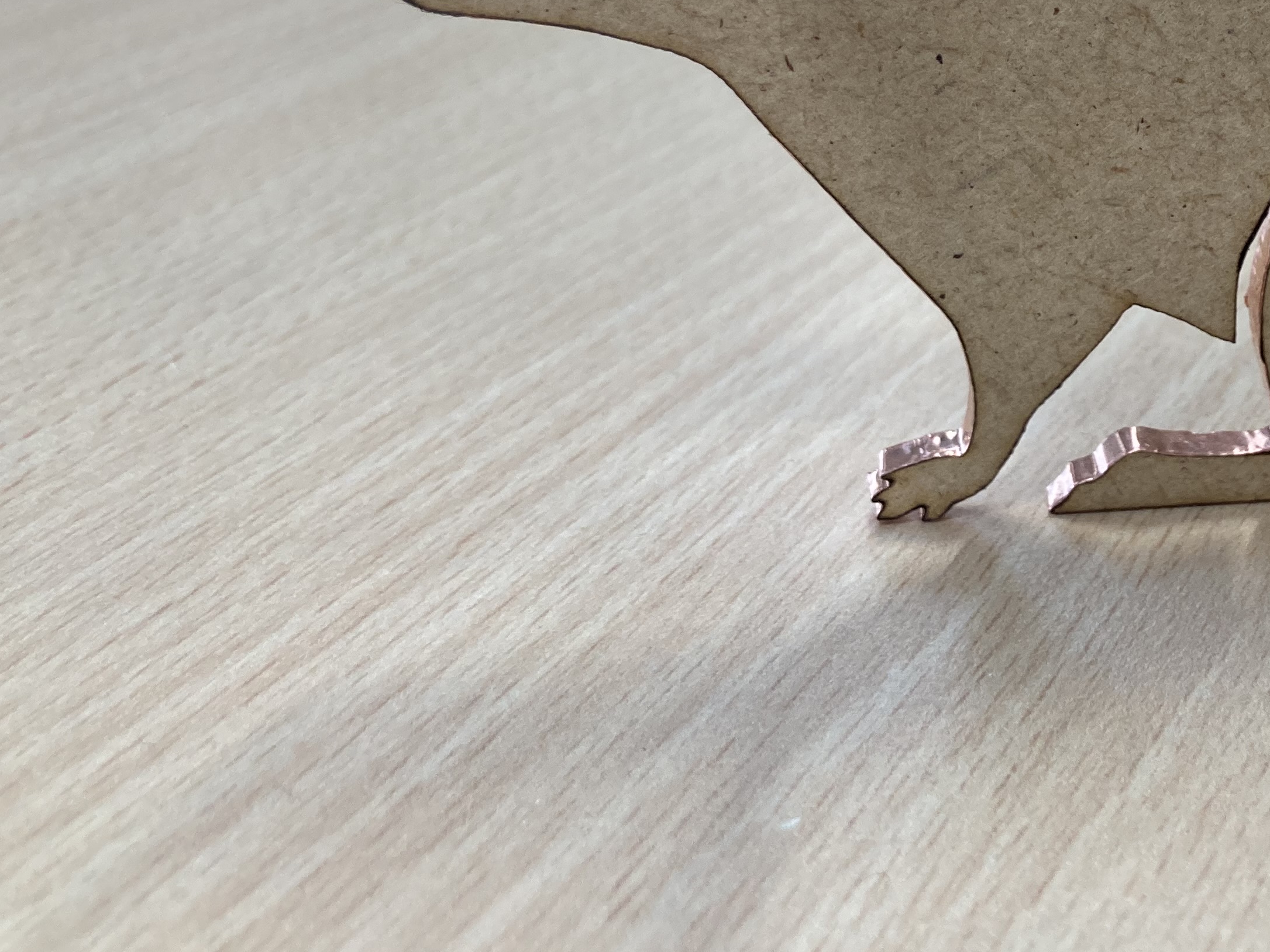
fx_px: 1908
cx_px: 1160
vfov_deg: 27.1
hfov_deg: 34.6
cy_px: 101
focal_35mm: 52
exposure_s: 1/100
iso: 80
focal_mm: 3.99
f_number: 1.8
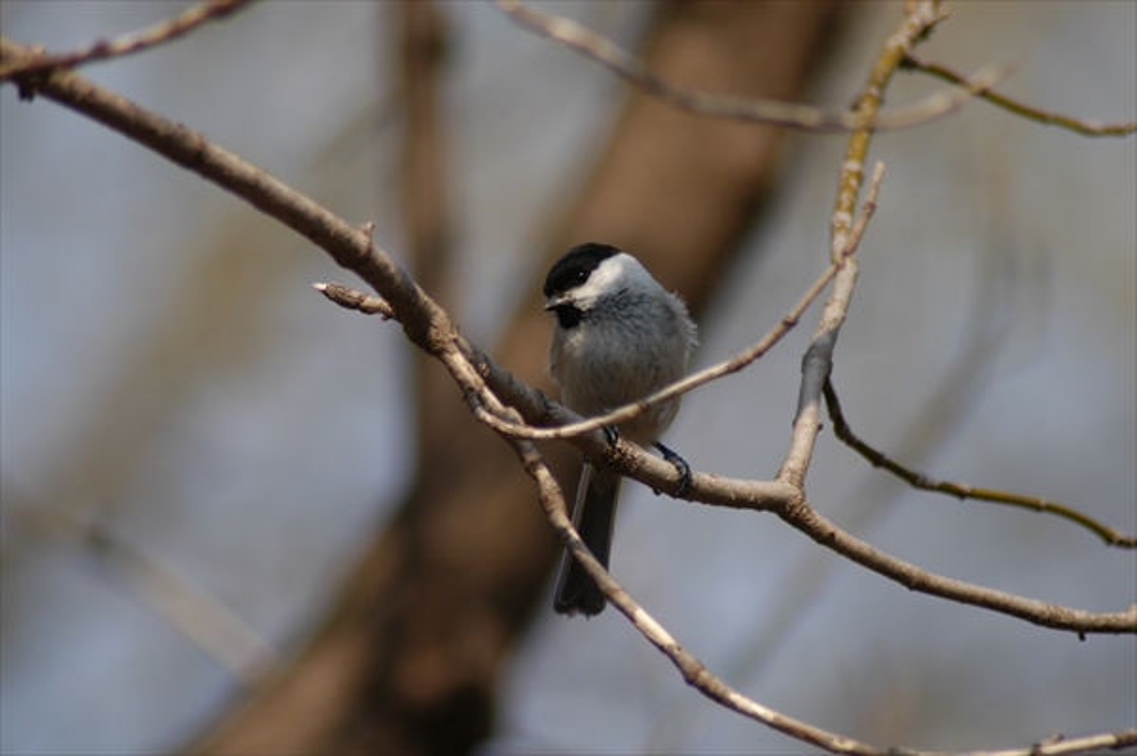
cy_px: 378
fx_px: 14200
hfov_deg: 4.6
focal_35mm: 450
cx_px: 568
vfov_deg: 3.0
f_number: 5.6
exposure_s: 1/750
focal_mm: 300
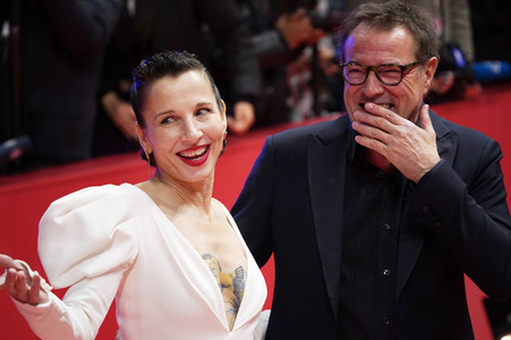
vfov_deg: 6.9
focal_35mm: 200
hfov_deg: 10.3
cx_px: 256
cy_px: 170
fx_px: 2837
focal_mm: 200
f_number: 5.6
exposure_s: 1/320
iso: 3200
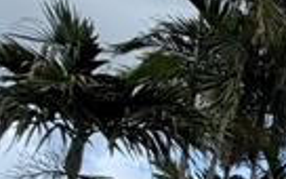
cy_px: 312
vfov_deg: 13.6
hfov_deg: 12.1
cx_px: 824
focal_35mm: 87
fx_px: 678
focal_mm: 2.22
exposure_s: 1/770
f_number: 2.2
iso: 25
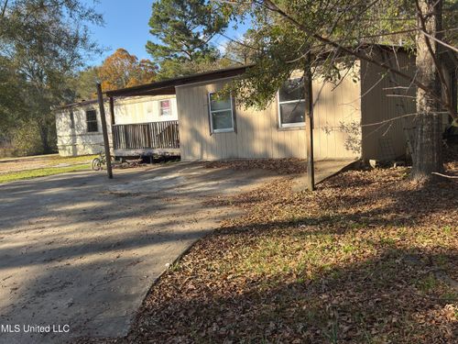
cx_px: 229
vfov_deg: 45.4
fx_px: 410
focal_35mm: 31
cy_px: 172
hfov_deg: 58.4
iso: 100
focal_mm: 6.76
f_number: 1.78
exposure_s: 1/1449
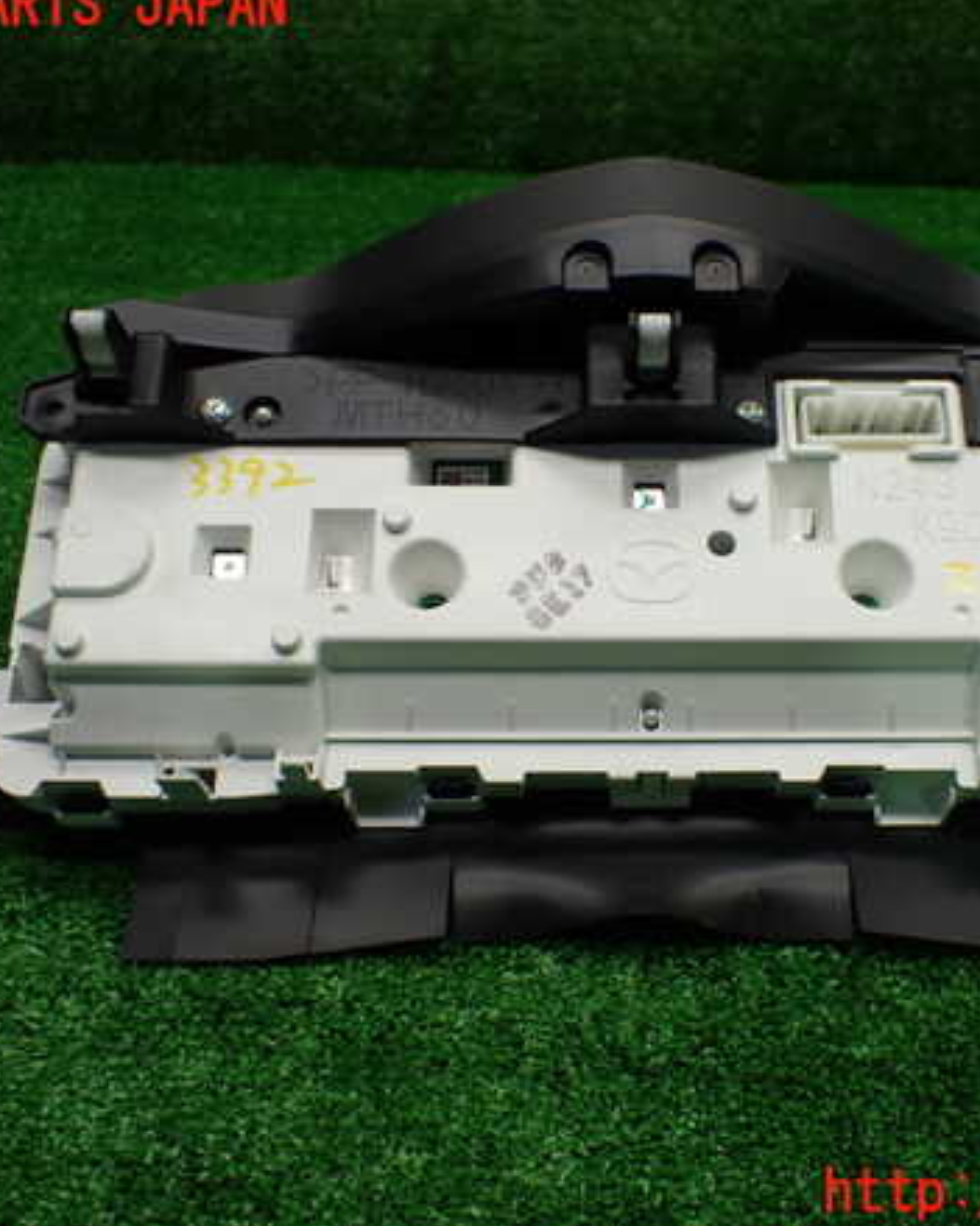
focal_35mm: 40
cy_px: 600
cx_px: 617
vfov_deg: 45.8
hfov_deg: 37.1
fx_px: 1451
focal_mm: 5.4
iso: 200
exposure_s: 1/125
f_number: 2.3
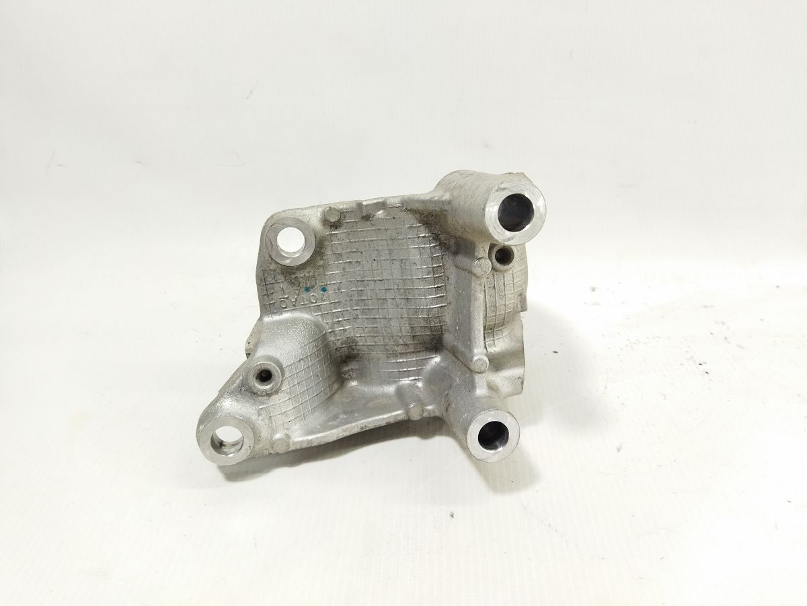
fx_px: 629
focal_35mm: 27
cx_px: 404
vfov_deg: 51.4
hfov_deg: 65.3
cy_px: 303
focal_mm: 4.71
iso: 163
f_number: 1.79
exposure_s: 1/100
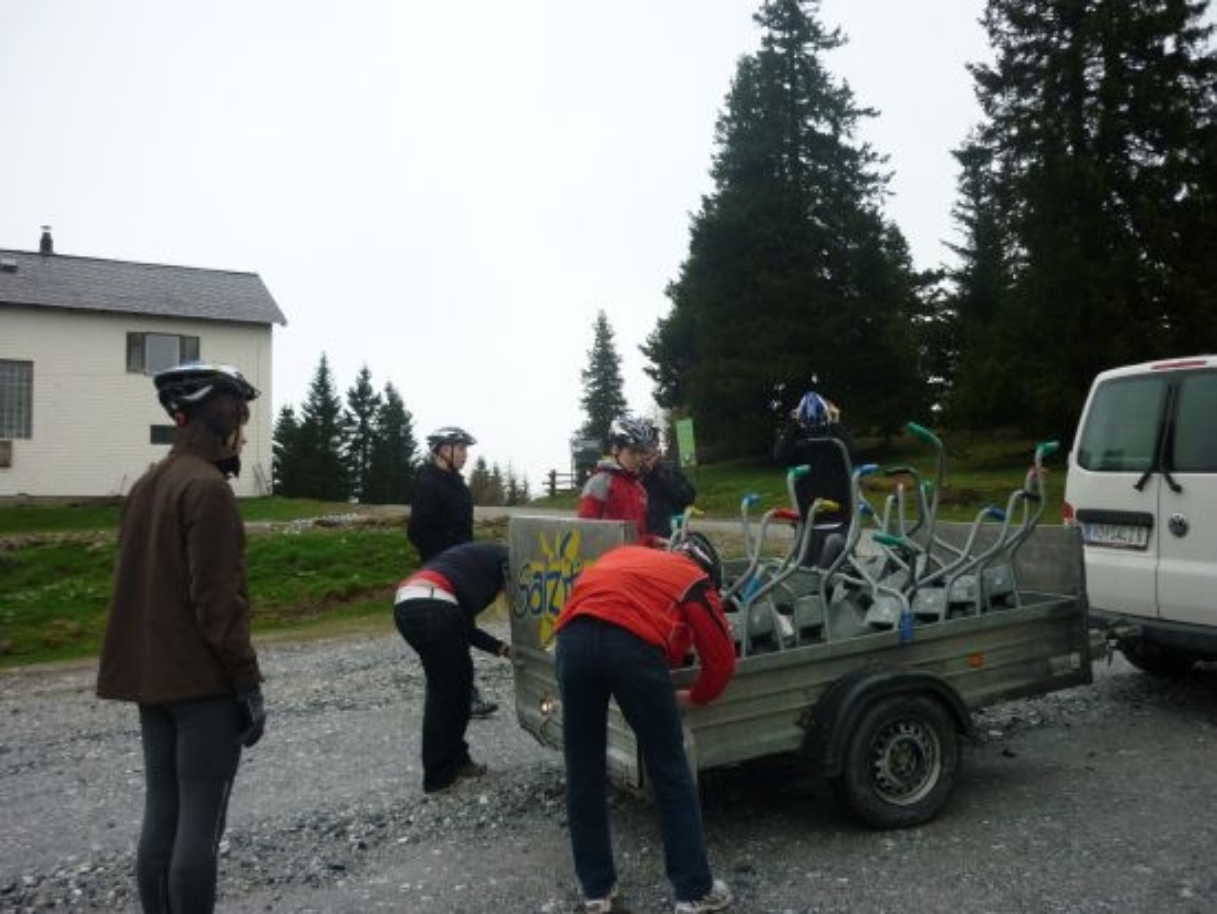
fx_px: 1161
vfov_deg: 43.0
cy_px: 457
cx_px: 608
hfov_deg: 55.3
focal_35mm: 33
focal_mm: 5.5
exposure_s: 1/160
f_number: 2.8
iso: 80
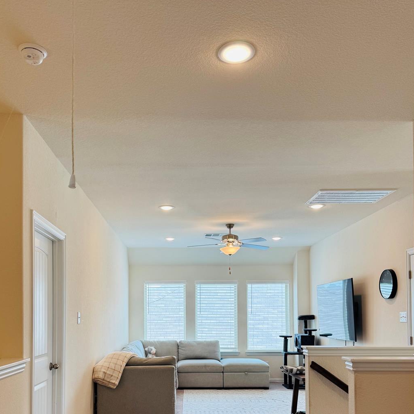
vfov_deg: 49.3
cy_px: 304
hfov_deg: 51.0
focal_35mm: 32
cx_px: 181
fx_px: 433
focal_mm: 6.76
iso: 80
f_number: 1.78
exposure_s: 1/161
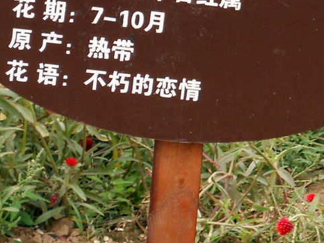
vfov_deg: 6.8
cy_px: -63
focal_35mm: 217
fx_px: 2031
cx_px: 350
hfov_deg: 9.0
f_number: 5.3
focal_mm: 11.7
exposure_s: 1/50
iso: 80
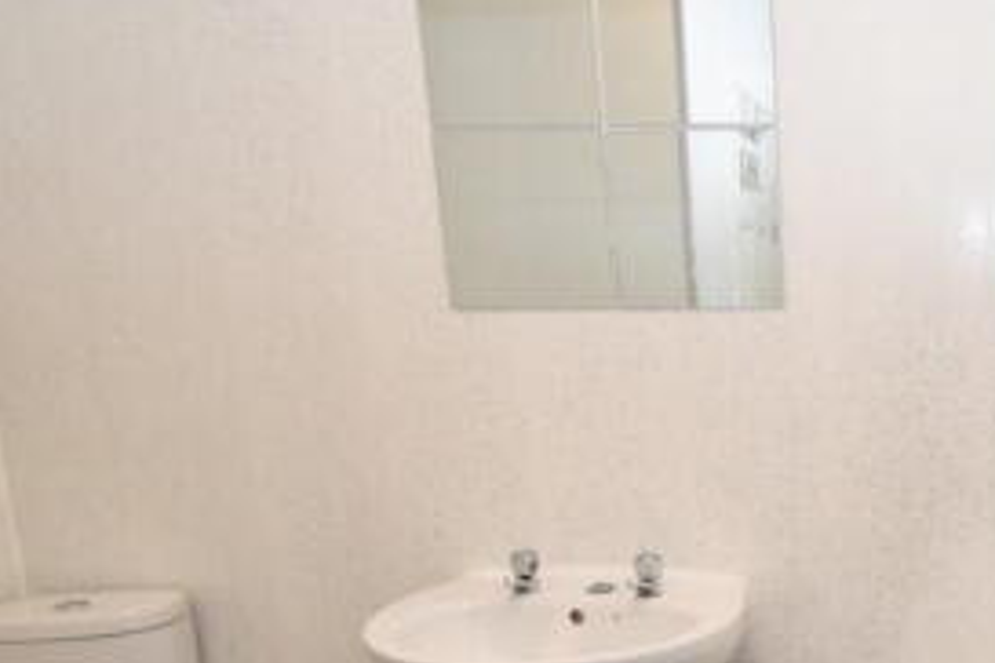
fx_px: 995
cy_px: 556
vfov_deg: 35.4
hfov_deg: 46.1
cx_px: 957
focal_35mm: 36
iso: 800
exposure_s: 1/100
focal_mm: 10
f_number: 5
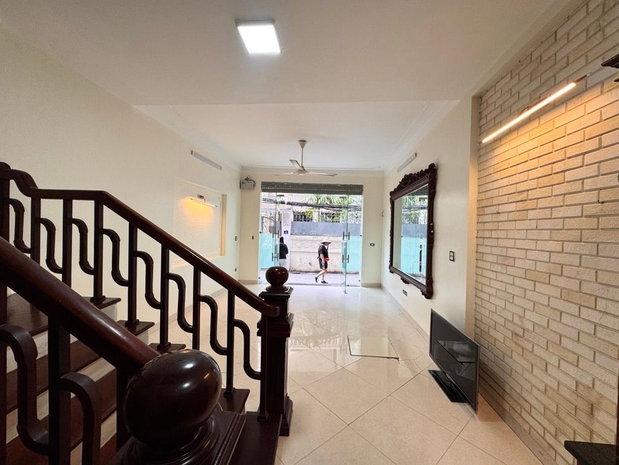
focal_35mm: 14
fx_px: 250
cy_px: 232
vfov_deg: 85.7
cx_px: 310
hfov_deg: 102.1
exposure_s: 1/99
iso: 125
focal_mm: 2.22
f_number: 2.2
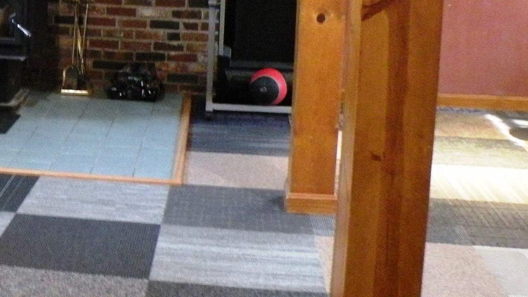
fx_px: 994
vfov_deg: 16.7
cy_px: 25
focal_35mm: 71
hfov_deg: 27.4
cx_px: -41
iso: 400
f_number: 2.8
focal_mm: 4.7
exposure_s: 1/10.7
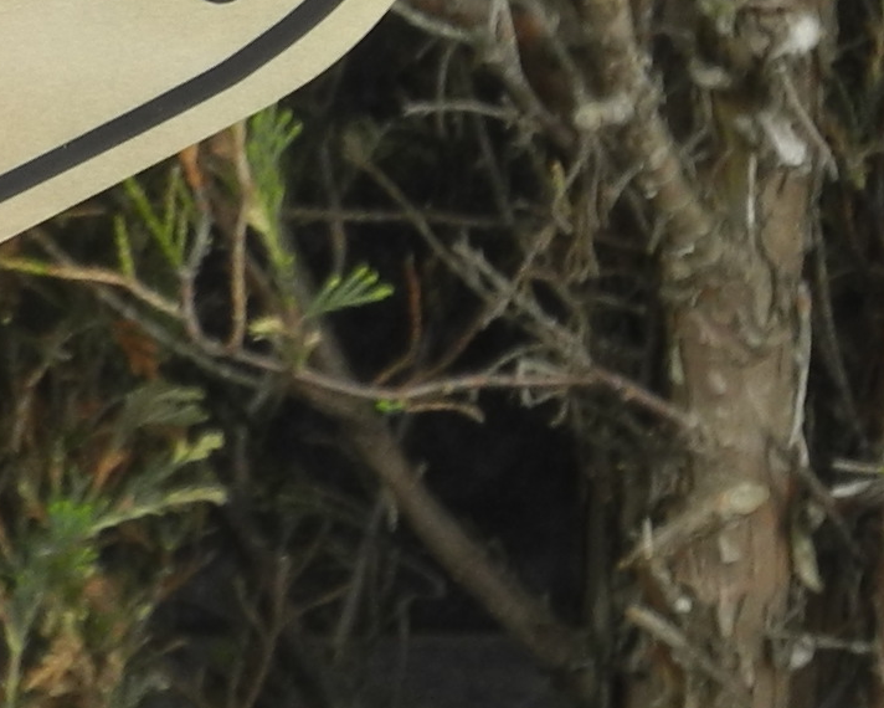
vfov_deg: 2.9
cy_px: -515
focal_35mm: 525
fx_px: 13739
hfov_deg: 3.7
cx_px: -235
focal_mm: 22.5
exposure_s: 1/160
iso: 100
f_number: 4.5
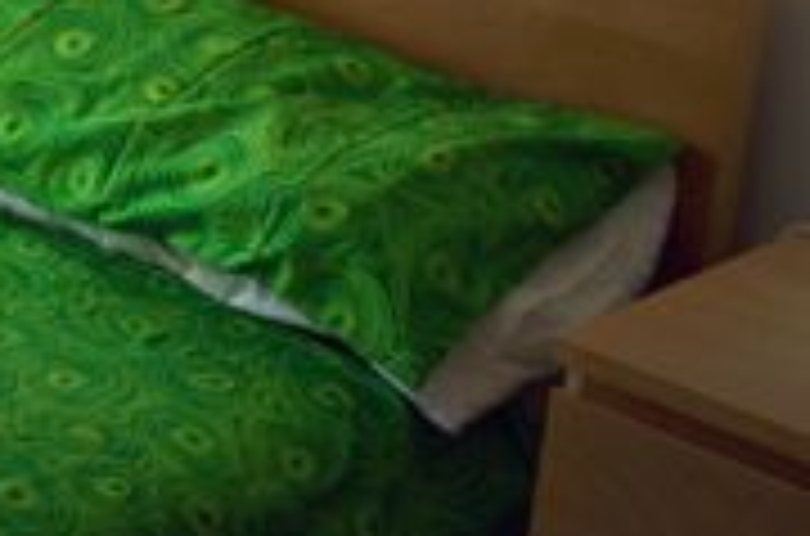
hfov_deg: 16.2
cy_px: -288
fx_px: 2379
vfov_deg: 12.2
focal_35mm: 106
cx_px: -664
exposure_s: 1/160
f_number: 6.3
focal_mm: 18
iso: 200
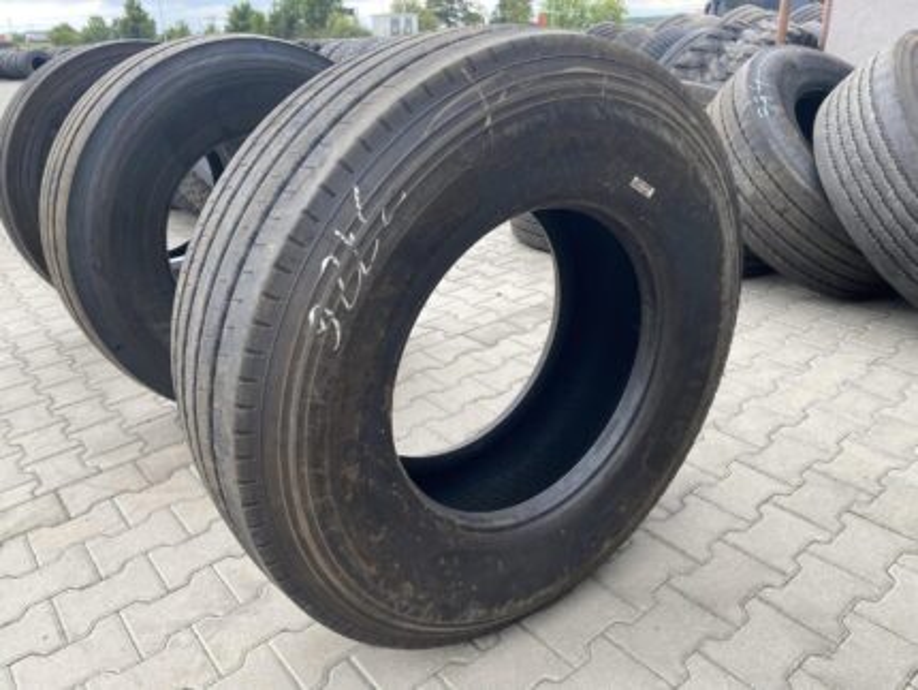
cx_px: 459
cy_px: 345
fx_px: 690
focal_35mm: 26
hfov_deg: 67.3
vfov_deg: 53.1
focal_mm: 4.25
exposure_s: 1/136
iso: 32
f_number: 1.8
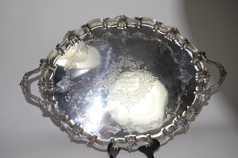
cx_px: 119
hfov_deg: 49.6
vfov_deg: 34.1
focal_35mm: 39
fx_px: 258
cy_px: 79
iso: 200
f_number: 5.6
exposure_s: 1/500
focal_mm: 26
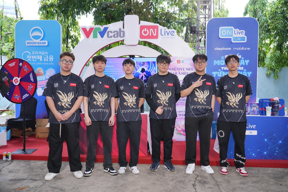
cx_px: 144
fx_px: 248
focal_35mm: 31
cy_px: 96
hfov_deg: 60.3
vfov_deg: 42.3
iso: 800
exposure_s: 1/250
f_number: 4
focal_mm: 31
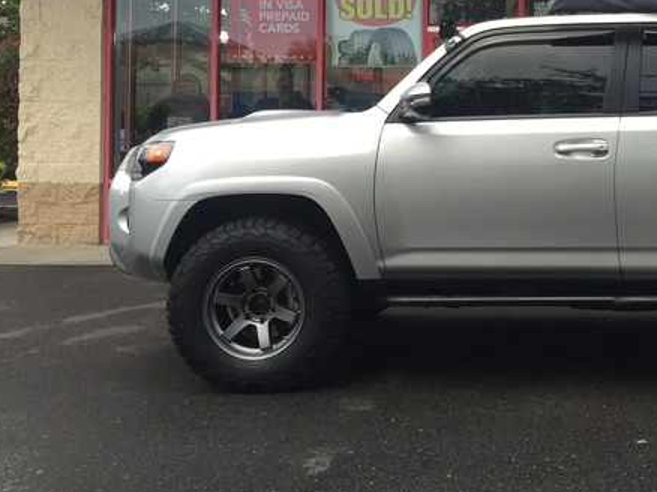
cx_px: 579
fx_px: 1005
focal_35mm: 53
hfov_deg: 34.4
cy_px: 123
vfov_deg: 27.1
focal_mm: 4.15
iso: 50
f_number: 2.2
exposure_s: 1/120
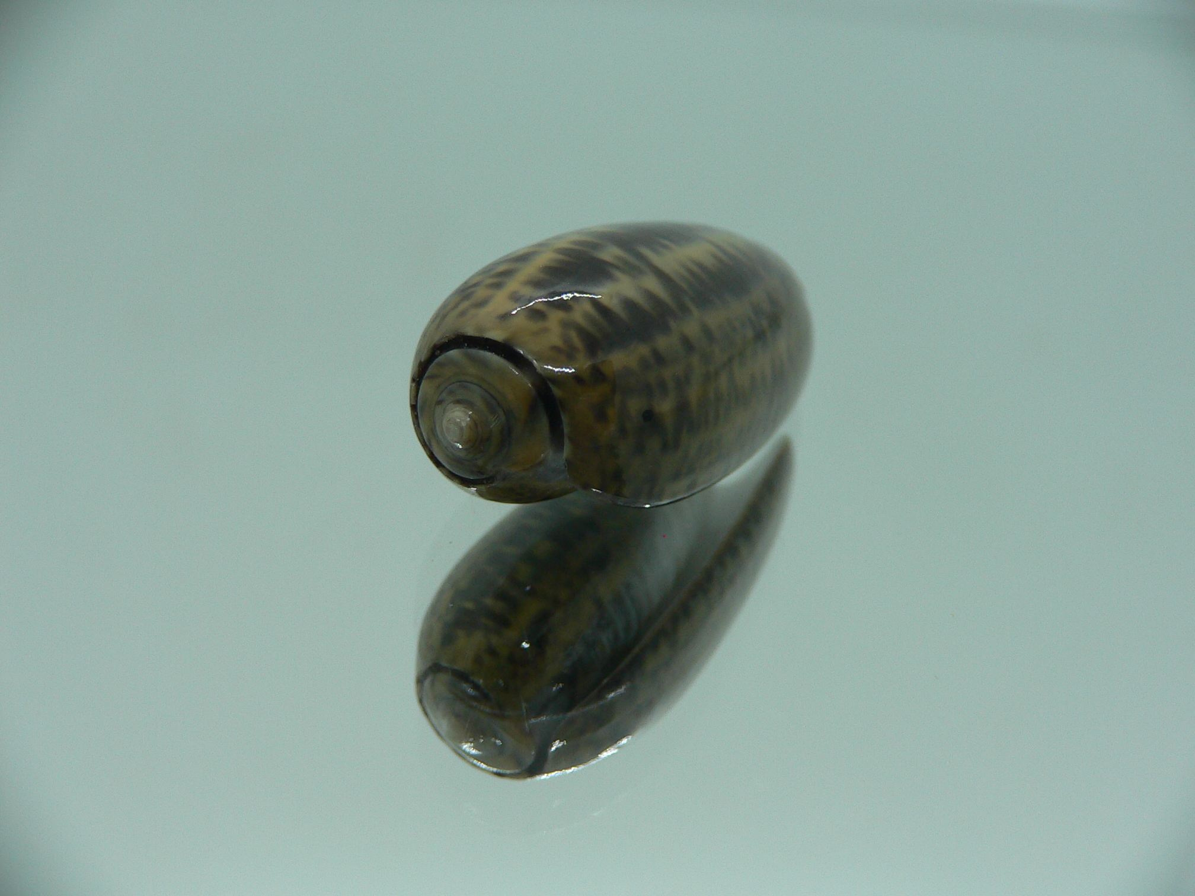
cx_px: 598
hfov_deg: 52.6
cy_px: 448
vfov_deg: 40.7
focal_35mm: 35
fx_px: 1208
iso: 80
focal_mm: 4.6
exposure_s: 1/60
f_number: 2.8
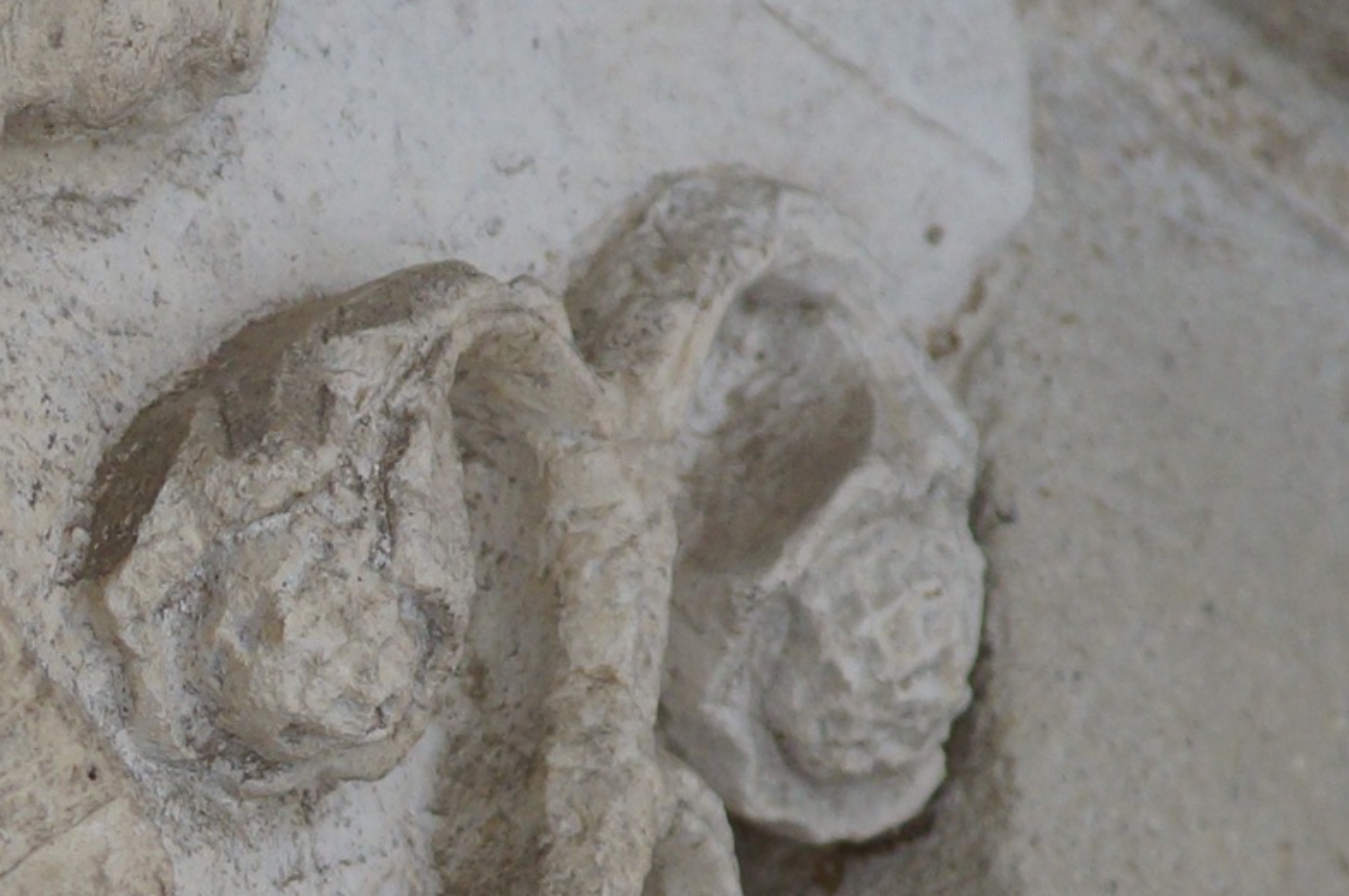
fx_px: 21112
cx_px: -427
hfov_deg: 3.6
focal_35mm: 564
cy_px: 514
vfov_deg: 2.4
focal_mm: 120
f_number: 4
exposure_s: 1/200
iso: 800
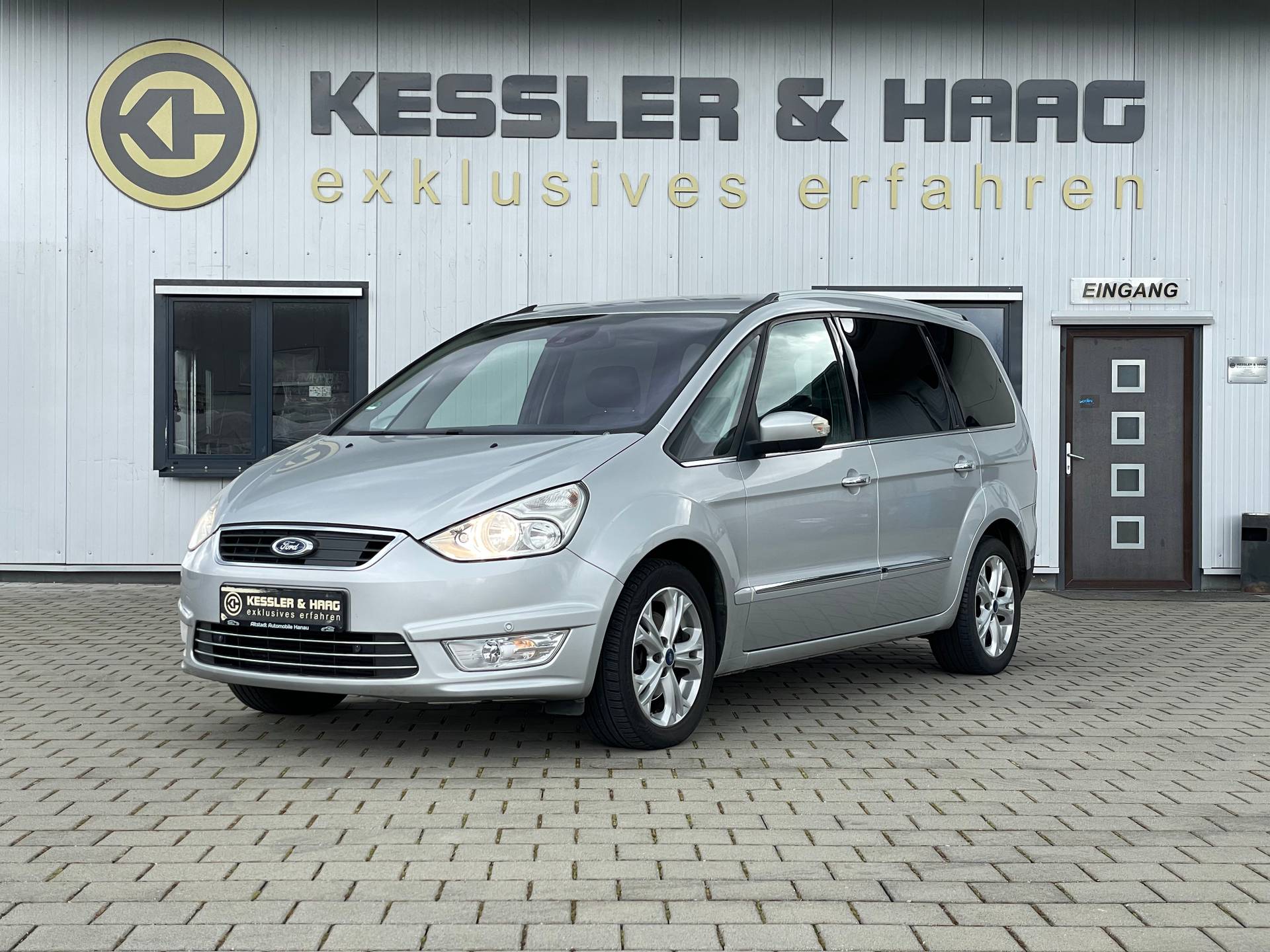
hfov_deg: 36.8
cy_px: 476
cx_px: 635
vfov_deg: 28.0
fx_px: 1908
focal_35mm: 52
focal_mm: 6
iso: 25
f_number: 2
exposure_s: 1/421
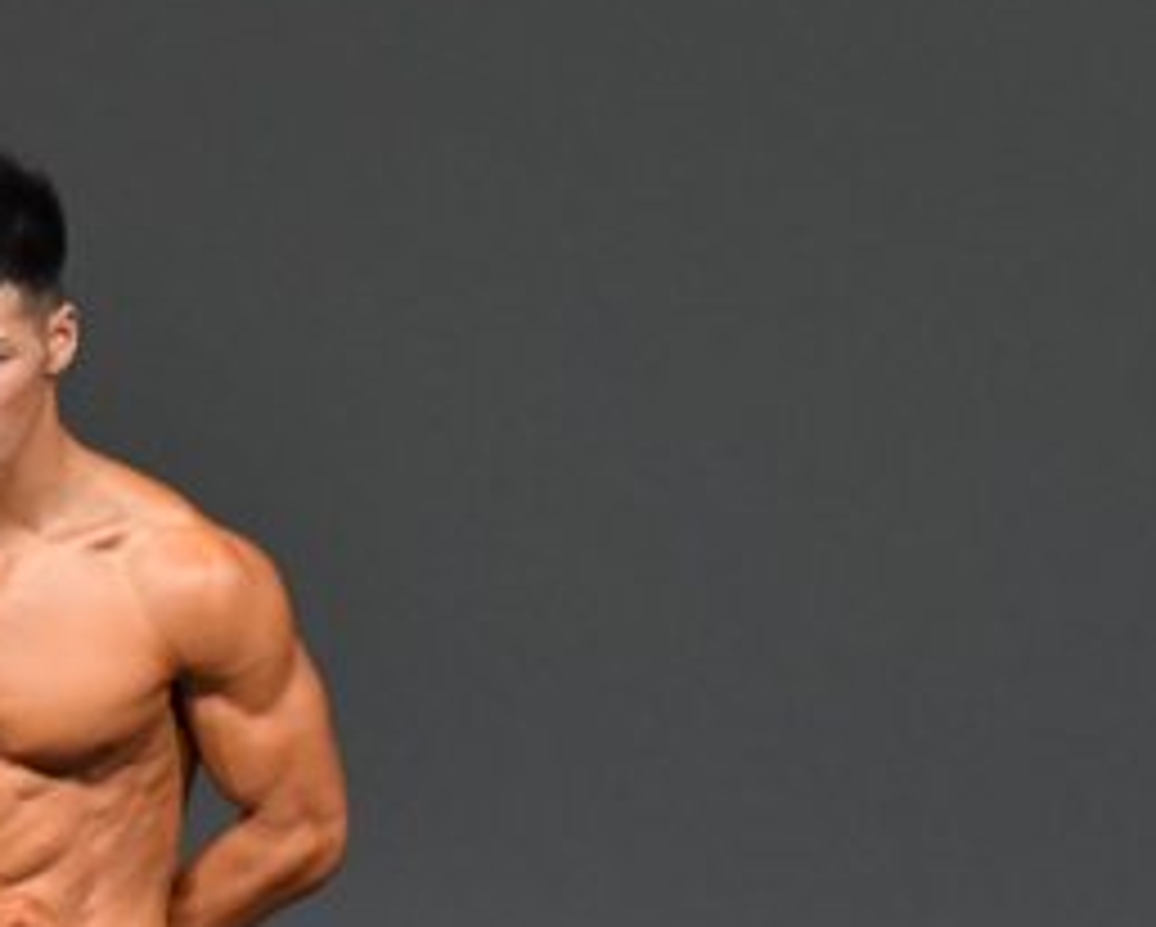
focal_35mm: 891
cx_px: 218
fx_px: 30507
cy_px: 1098
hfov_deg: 2.2
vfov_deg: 1.7
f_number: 5.6
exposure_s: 1/400
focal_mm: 210
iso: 4000
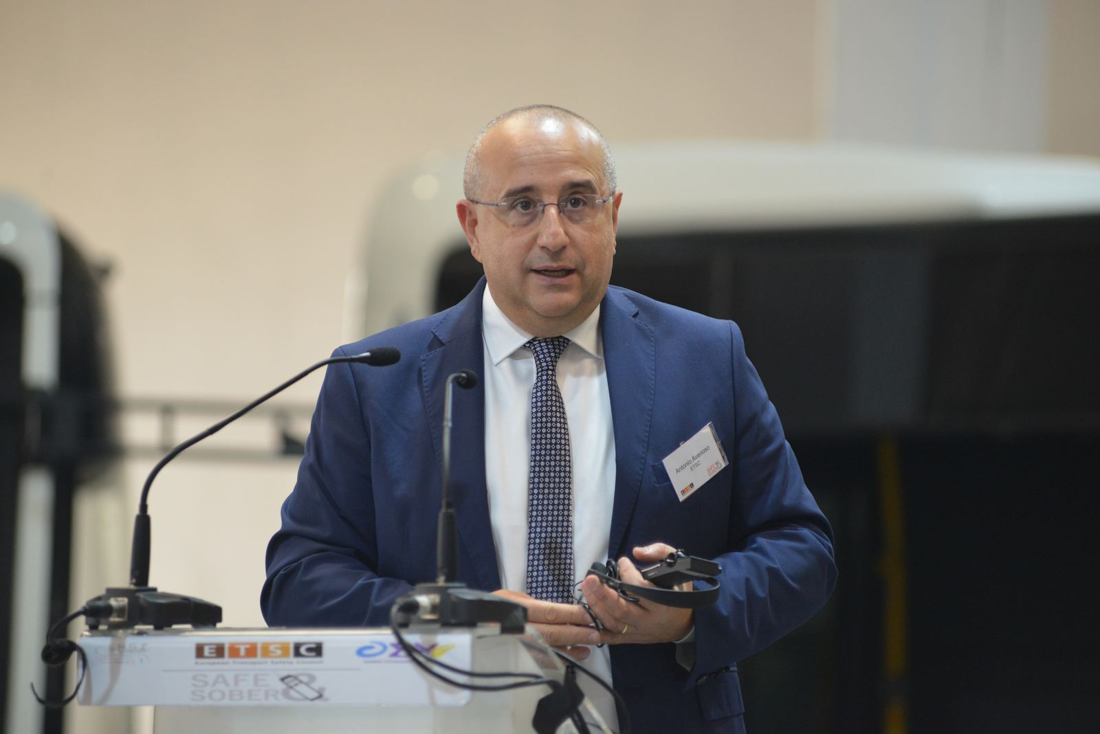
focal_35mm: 200
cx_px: 550
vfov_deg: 6.9
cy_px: 367
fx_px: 6113
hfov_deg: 10.3
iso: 2500
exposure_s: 1/400
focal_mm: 200
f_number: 4
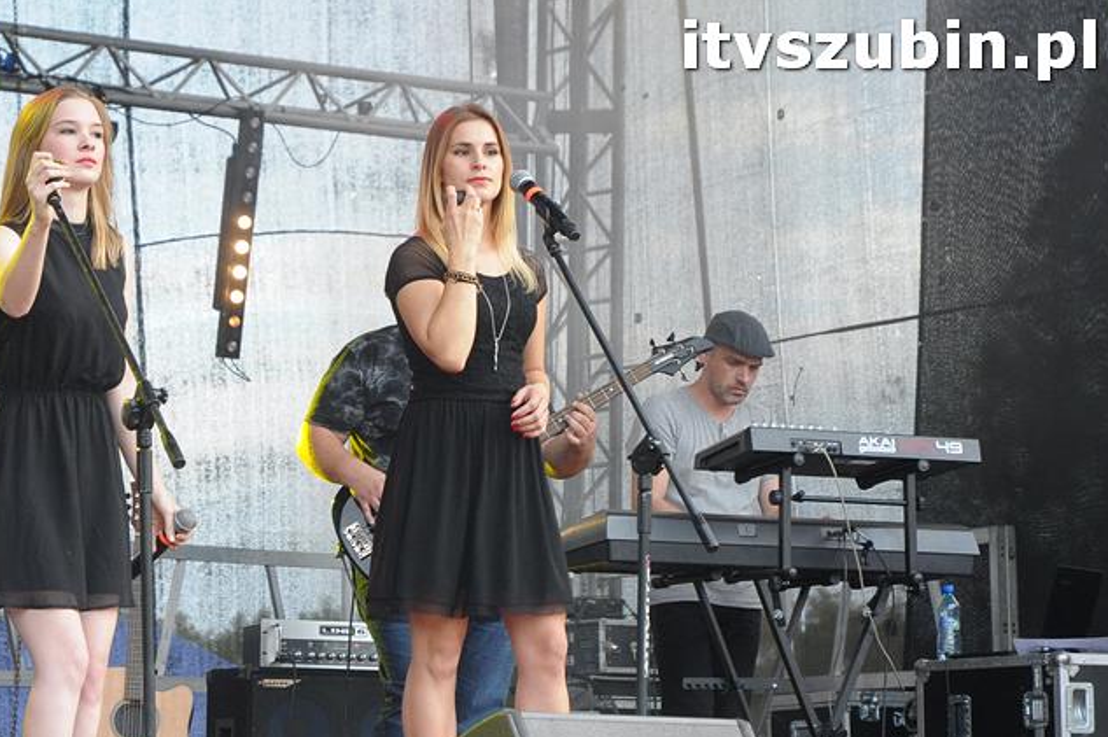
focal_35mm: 141
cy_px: 458
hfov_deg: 14.5
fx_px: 4336
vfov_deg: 9.7
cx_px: 415
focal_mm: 70
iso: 1250
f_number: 5.6
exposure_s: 1/500
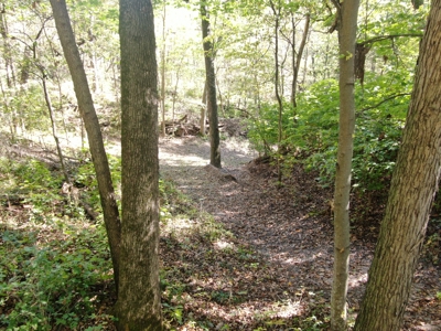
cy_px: 166
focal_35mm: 33
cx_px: 220
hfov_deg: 55.4
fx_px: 420
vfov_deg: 42.9
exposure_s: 1/30
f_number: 3.2
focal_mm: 5.57
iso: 160
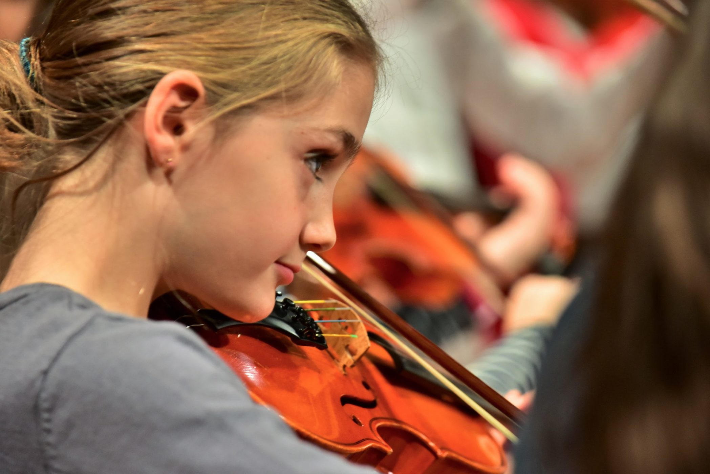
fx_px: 3946
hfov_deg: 10.3
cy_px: 237
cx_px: 355
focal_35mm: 200
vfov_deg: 6.9
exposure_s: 1/200
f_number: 5.6
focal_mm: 200
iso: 1600
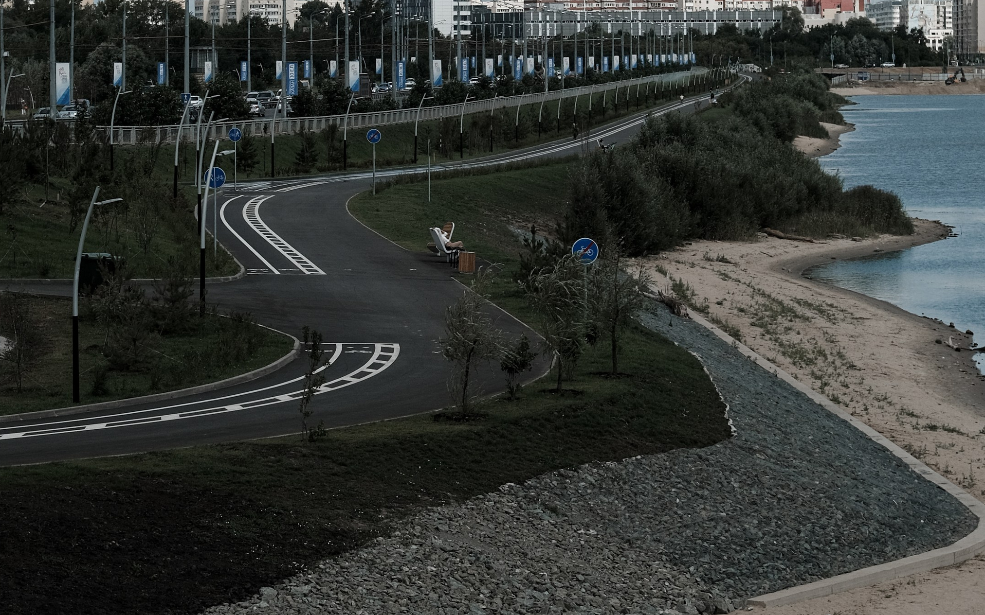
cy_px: 86
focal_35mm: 145
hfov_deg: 14.4
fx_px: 3892
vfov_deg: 9.0
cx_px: 507
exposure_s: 1/1600
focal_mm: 50
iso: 200
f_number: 5.6
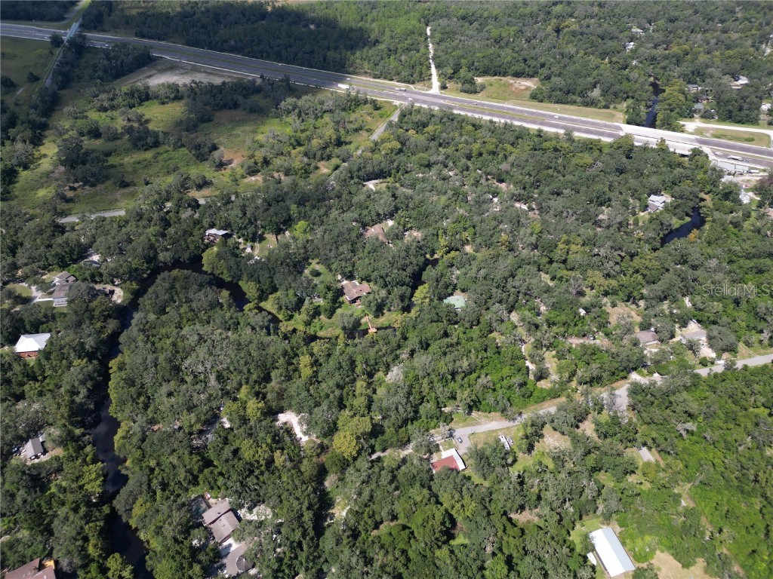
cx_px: 386
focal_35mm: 24
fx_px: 536
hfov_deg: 71.6
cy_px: 290
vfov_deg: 56.8
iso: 110
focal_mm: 6.72
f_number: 1.7
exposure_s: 1/2000
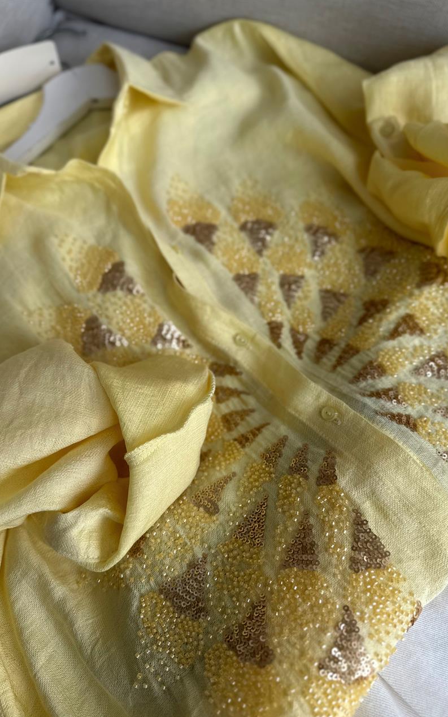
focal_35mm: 26
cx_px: 220
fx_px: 508
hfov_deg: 47.6
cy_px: 365
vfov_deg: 70.4
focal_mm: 6.86
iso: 80
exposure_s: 1/594
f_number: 1.78
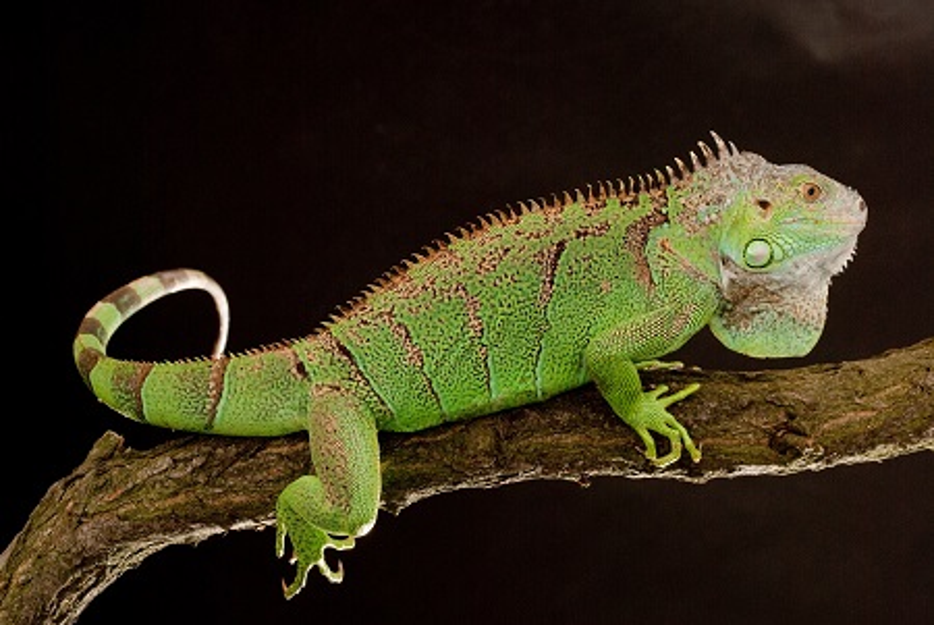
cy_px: 312
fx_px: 1636
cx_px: 467
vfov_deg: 21.6
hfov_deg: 31.9
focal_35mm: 63
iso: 100
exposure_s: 1/200
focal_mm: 42
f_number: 8
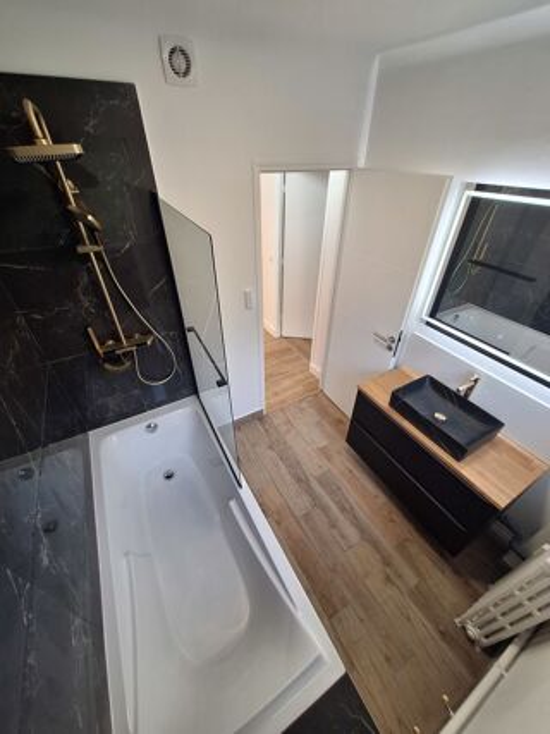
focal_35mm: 13
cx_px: 275
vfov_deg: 106.2
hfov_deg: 89.9
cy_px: 367
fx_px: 276
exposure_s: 1/50
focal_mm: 1.74
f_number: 2.2
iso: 100
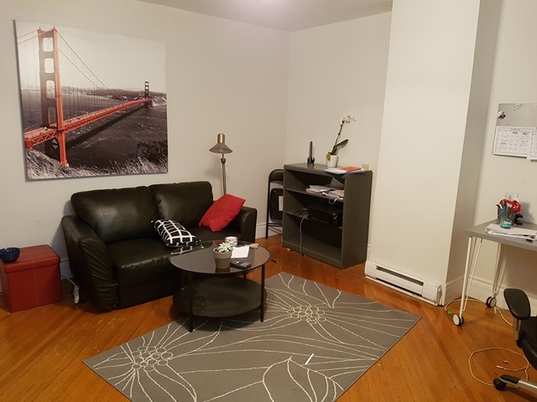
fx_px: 403
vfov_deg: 53.1
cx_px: 268
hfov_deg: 67.3
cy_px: 201
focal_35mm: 26
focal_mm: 4.2
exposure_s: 1/10
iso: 200
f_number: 1.7
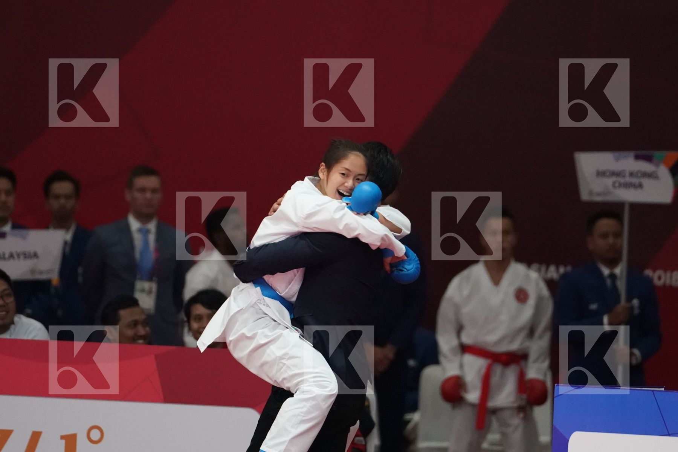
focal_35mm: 420
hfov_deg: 4.9
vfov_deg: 3.3
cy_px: 226
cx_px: 339
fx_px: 7909
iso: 6400
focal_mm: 280
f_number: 4
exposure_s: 1/1000
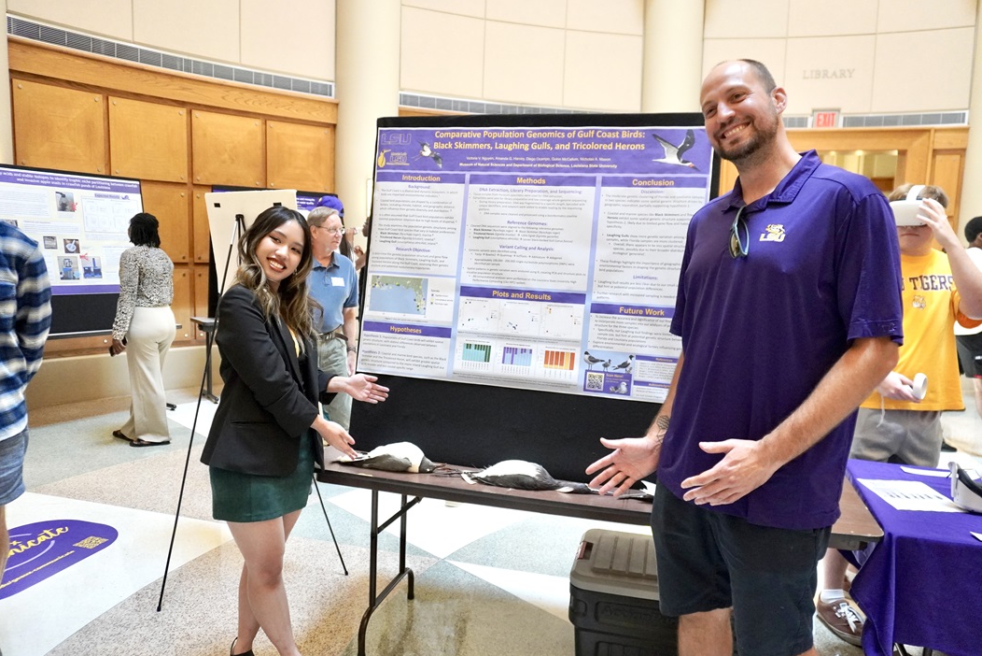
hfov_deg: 69.4
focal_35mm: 26
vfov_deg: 49.6
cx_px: 498
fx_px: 709
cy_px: 339
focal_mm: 16
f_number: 4
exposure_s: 1/160
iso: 2000
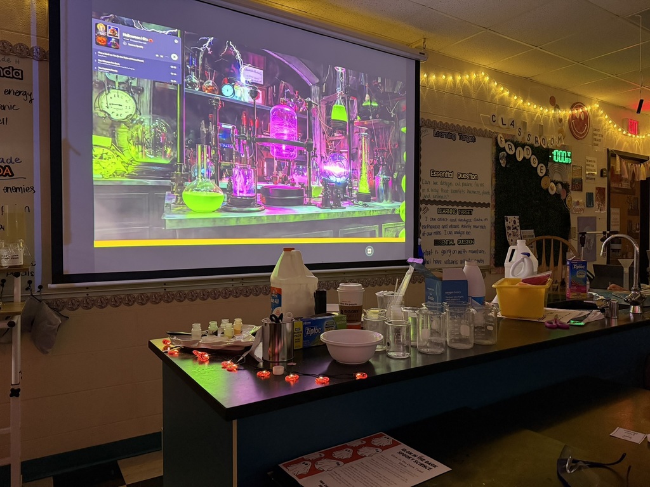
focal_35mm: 24
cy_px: 244
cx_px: 325
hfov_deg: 71.6
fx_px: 451
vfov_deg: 56.8
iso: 800
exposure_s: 1/57
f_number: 1.78
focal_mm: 6.76
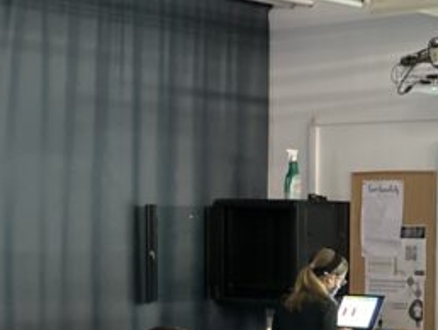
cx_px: 457
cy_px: 354
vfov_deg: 13.1
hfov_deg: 17.2
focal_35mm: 111
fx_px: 1406
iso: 500
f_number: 1.8
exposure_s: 1/25
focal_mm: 3.99
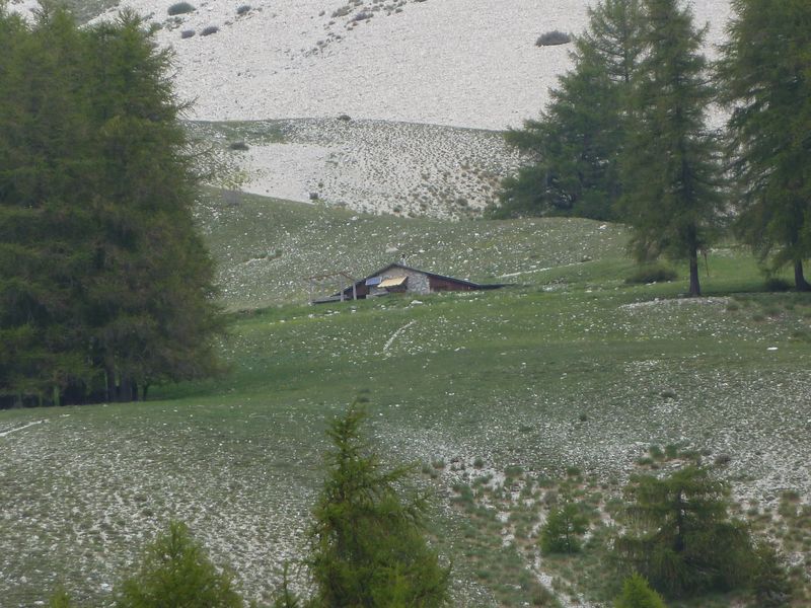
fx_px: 9348
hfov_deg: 5.0
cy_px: 304
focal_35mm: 399
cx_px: 406
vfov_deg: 3.7
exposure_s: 1/320
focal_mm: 49.2
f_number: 4.9
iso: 80
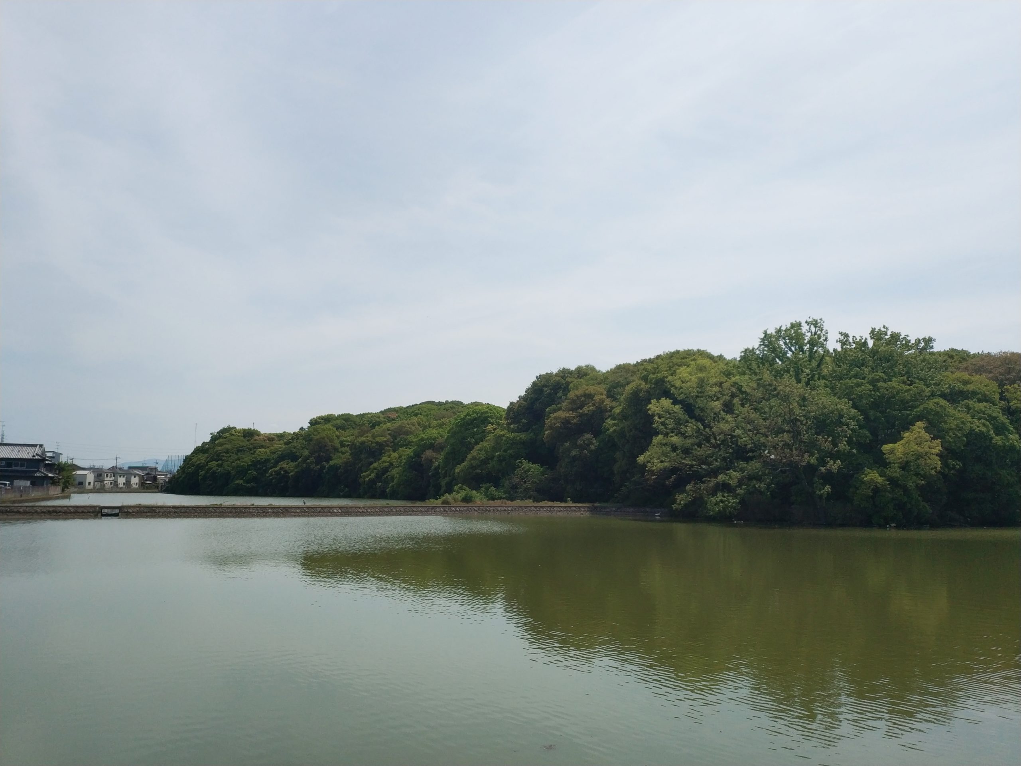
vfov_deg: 44.2
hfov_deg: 56.8
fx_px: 944
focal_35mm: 32
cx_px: 510
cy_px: 383
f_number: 2
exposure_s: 1/3413
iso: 103
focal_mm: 4.5
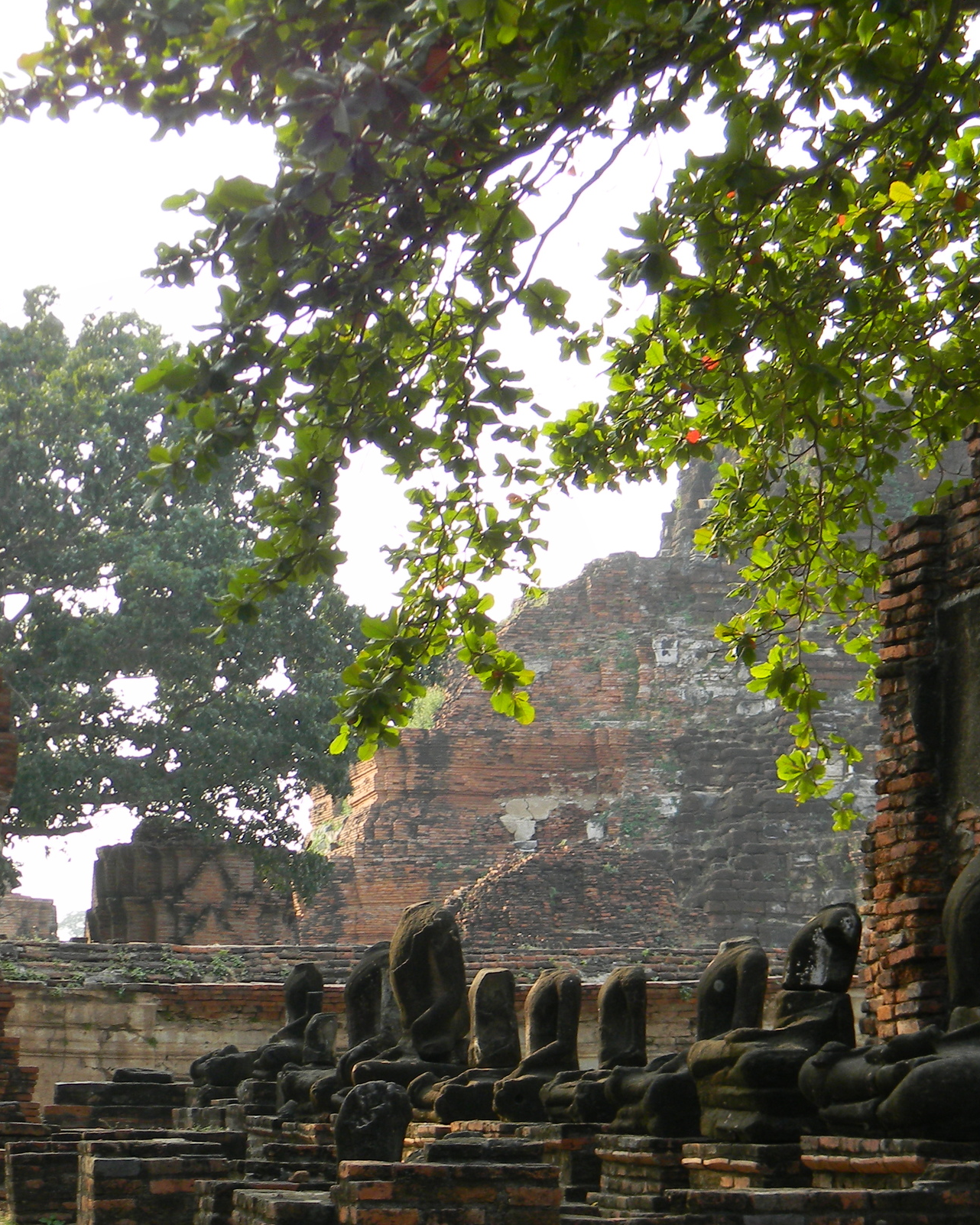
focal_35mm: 102
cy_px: 697
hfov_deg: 15.0
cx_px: 195
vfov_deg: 18.8
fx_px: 3699
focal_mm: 12.2
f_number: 4.3
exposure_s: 1/99
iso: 80
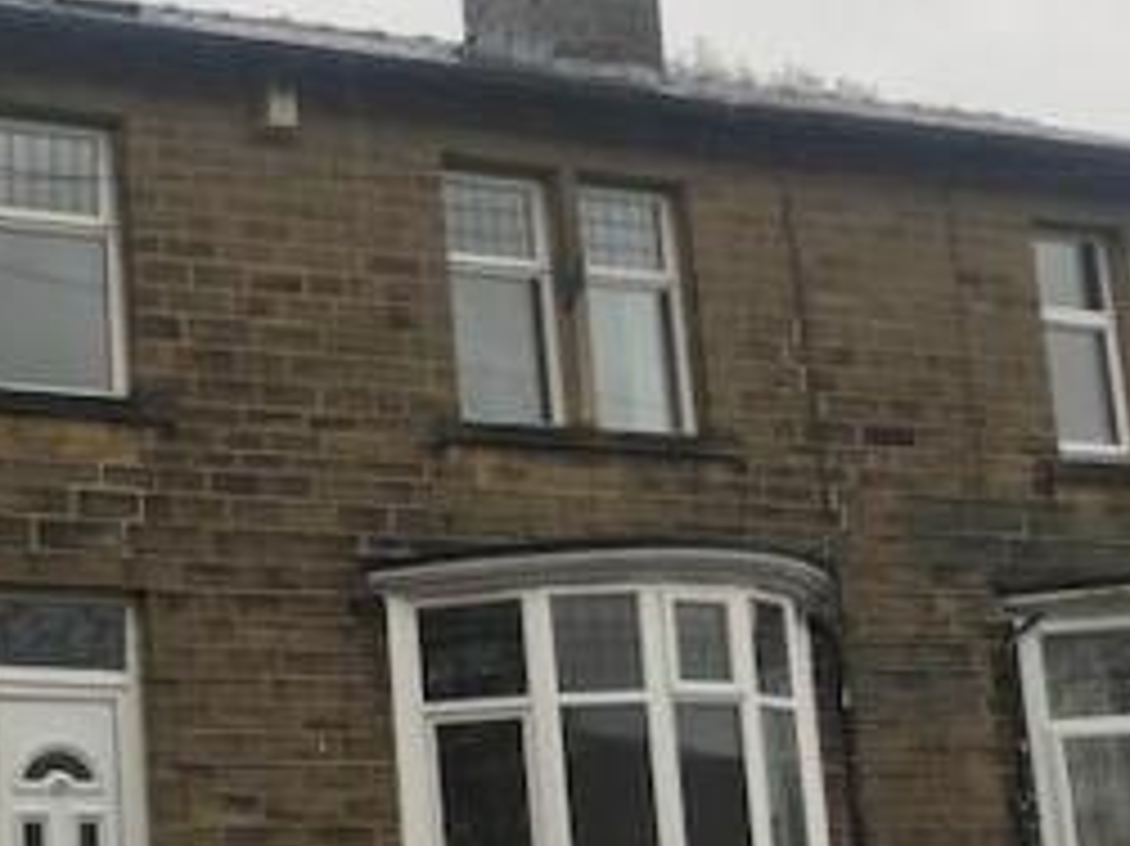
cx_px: -151
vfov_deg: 22.3
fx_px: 2121
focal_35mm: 65
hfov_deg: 27.1
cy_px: 655
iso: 20
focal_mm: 3.99
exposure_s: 1/127
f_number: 1.8
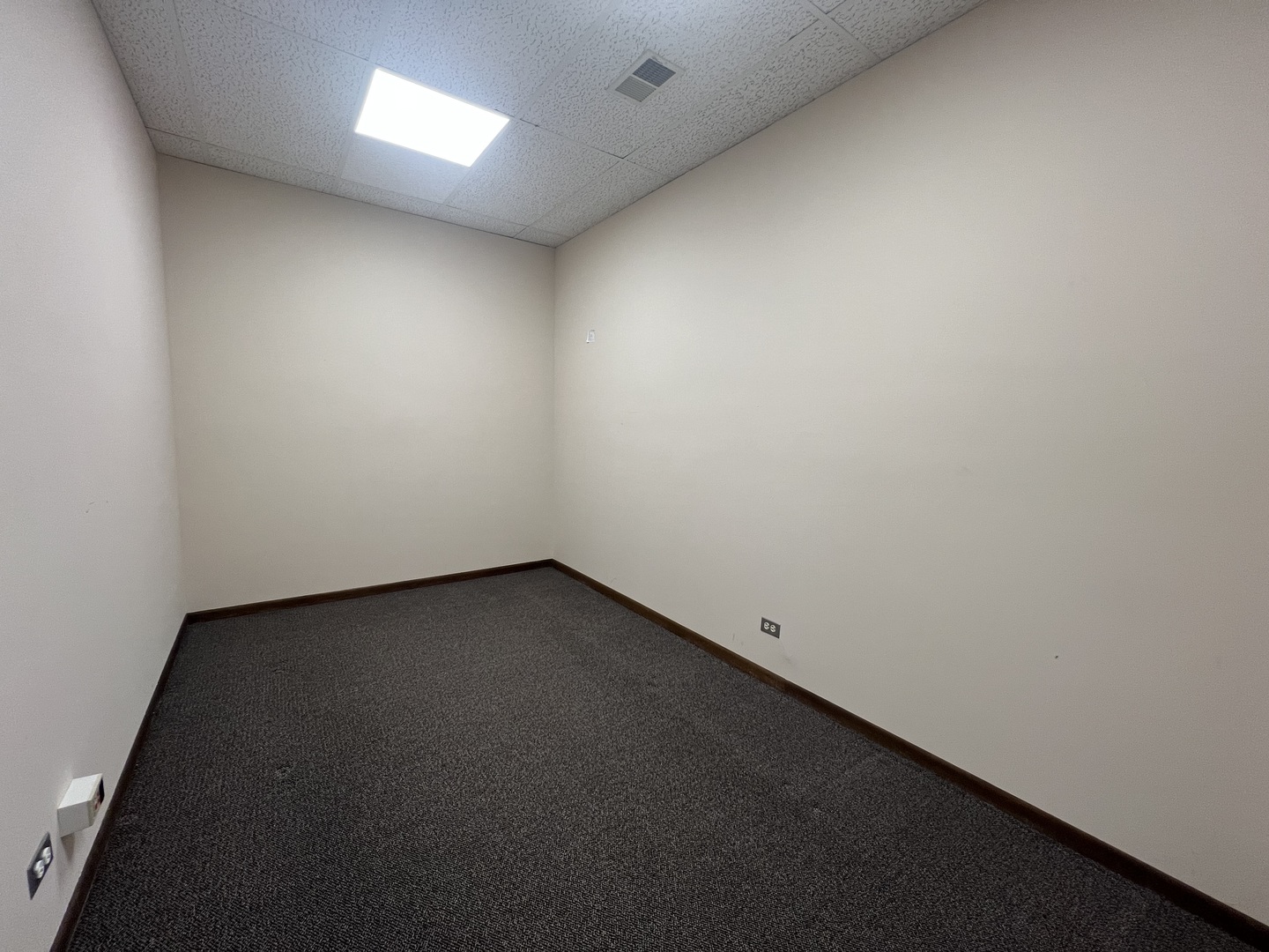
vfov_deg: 89.9
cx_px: 634
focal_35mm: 13
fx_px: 477
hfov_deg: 106.2
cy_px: 476
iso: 125
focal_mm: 1.57
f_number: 1.8
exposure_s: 1/120
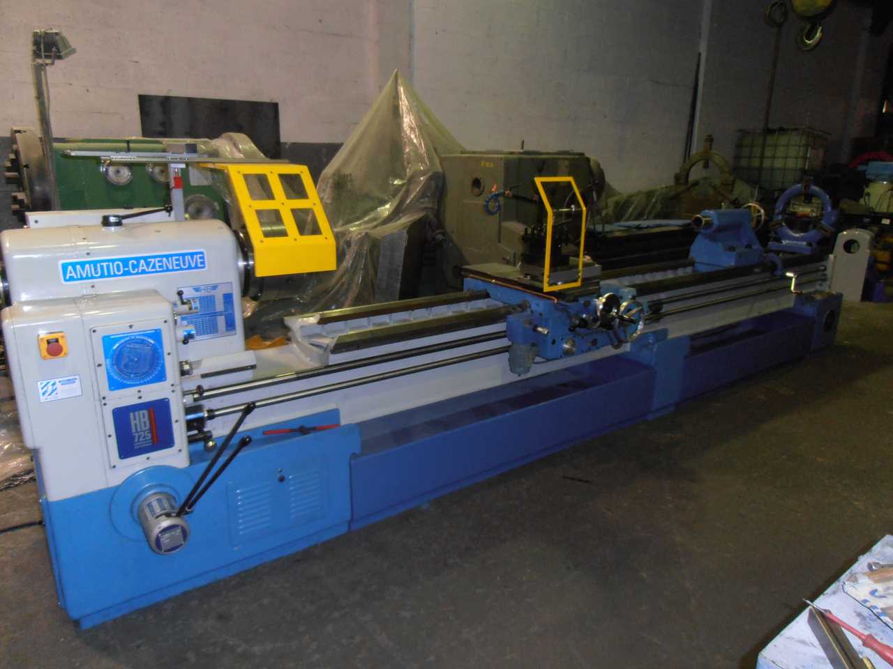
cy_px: 334
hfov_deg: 71.6
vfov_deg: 56.8
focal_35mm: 24
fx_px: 619
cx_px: 446
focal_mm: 4.2
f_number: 3
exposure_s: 1/30
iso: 200
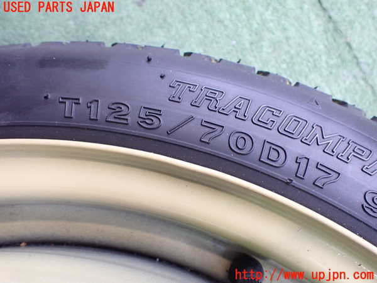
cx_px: 188
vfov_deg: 46.8
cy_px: 142
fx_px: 327
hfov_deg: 60.0
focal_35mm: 30
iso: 640
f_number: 2.3
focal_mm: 5.4
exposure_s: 1/125
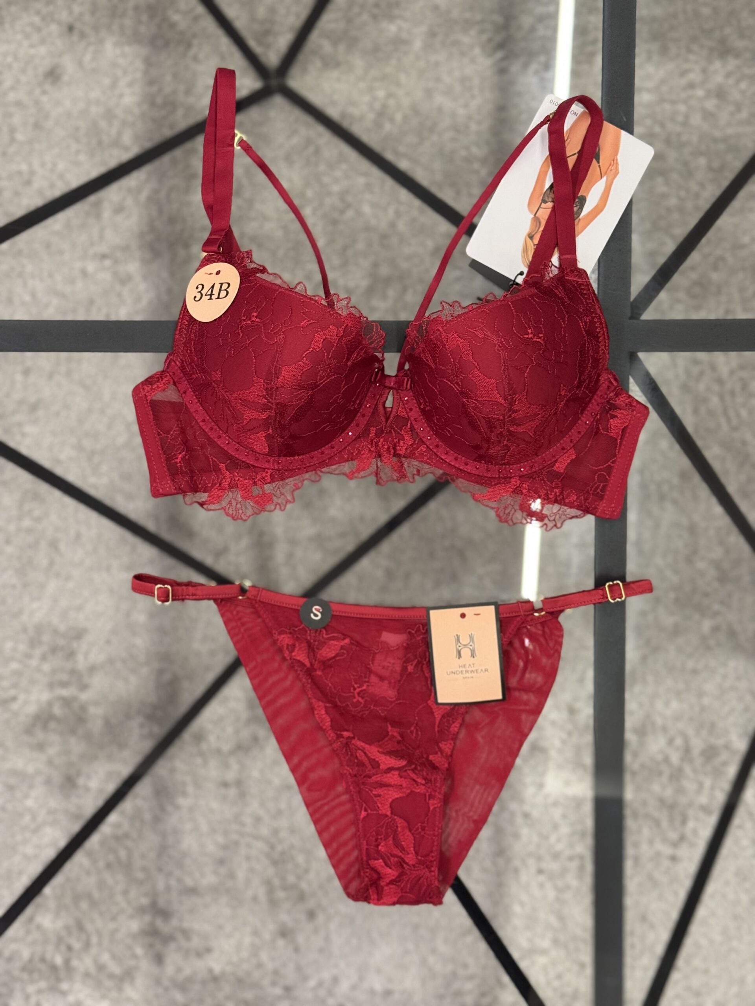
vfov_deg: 39.7
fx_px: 1396
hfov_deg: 30.3
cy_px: 503
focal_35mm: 48
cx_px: 378
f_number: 1.78
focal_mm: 6.76
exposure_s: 1/50
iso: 250
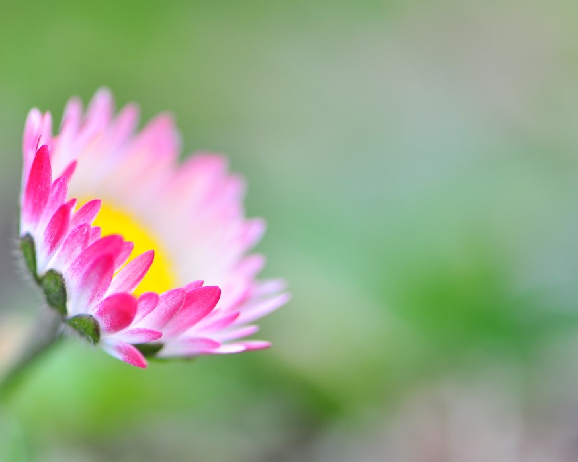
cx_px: 326
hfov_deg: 9.5
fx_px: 3466
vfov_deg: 7.6
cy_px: 237
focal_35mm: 203
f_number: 3.5
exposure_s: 1/40
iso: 200
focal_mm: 105
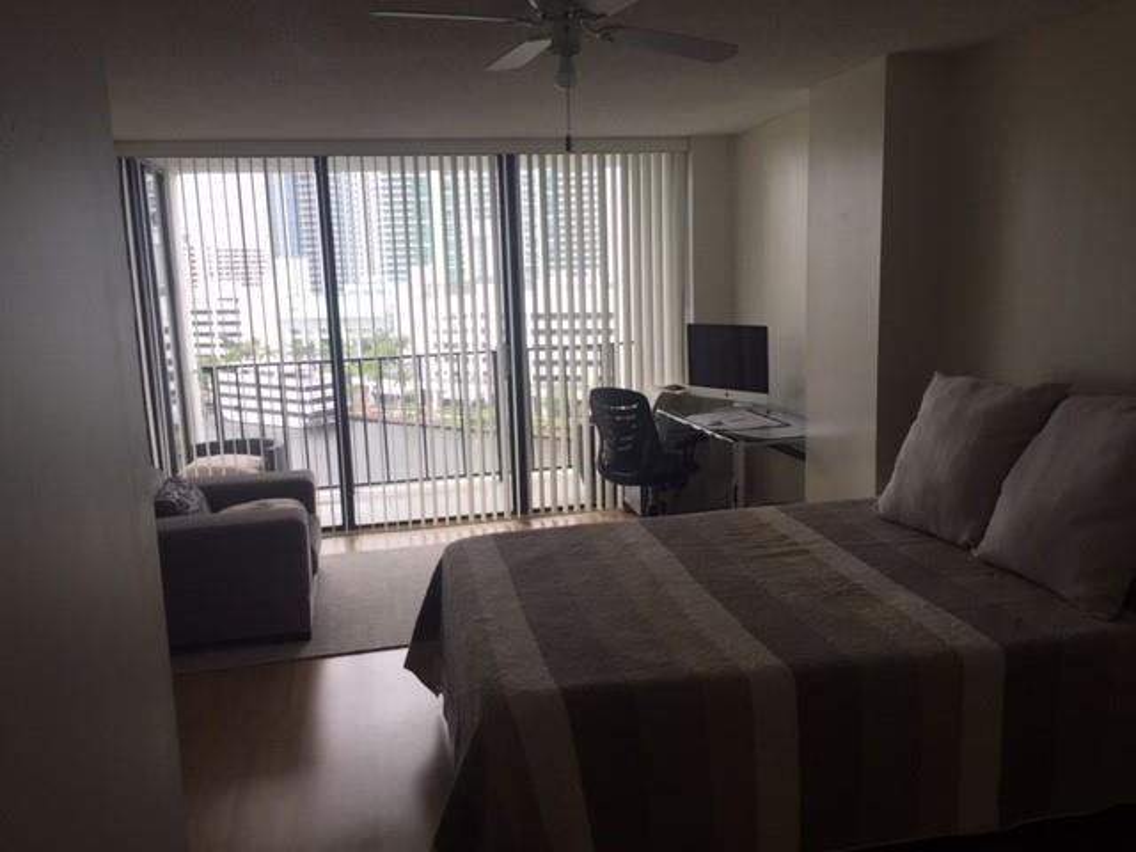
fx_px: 952
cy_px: 426
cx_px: 568
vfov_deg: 48.2
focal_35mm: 29
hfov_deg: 61.7
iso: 32
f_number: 2.2
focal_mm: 4.15
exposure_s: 1/141
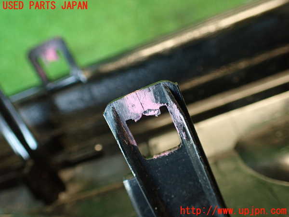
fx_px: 267
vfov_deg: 44.2
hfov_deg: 56.8
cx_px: 144
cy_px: 108
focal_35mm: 32
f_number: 2.4
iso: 400
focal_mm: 5.79
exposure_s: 1/30
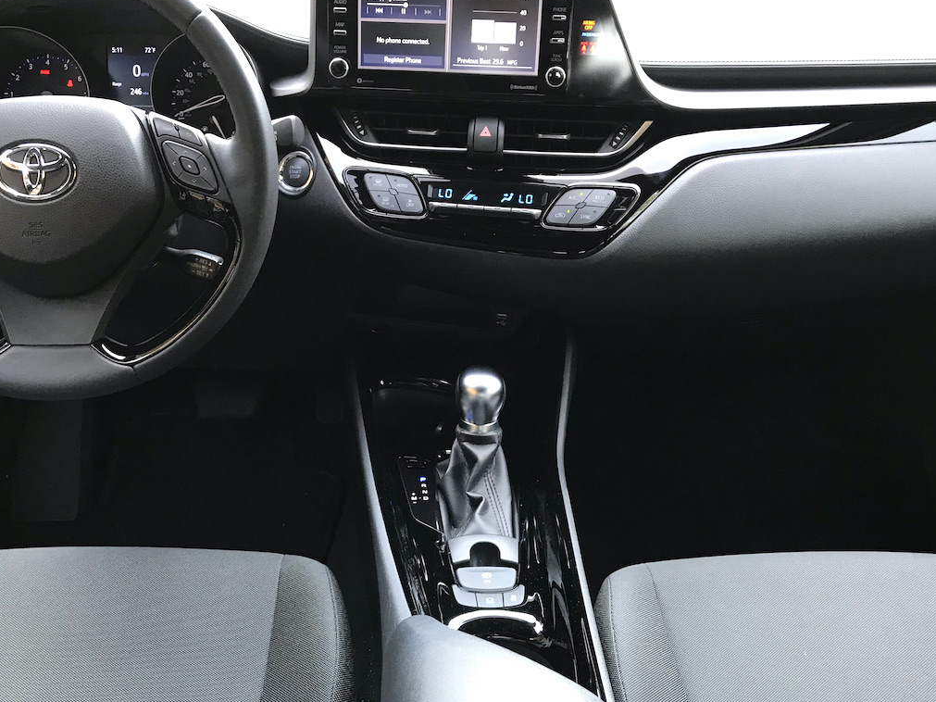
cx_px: 439
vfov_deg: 39.6
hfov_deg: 51.3
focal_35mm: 36
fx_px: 973
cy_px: 364
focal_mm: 3.99
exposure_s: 1/30
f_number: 1.8
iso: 32
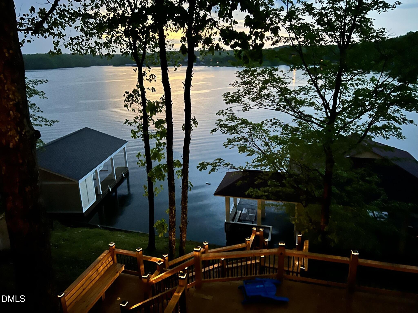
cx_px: 209
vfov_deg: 53.0
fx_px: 314
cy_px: 156
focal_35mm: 26
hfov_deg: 67.3
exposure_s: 1/9
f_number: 1.5
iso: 1000
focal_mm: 5.7
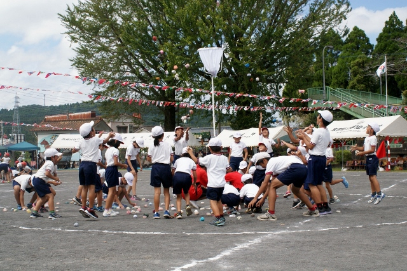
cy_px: 136
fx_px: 594
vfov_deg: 25.8
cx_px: 204
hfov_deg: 37.8
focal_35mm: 52
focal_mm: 35
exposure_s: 1/800
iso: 400
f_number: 9
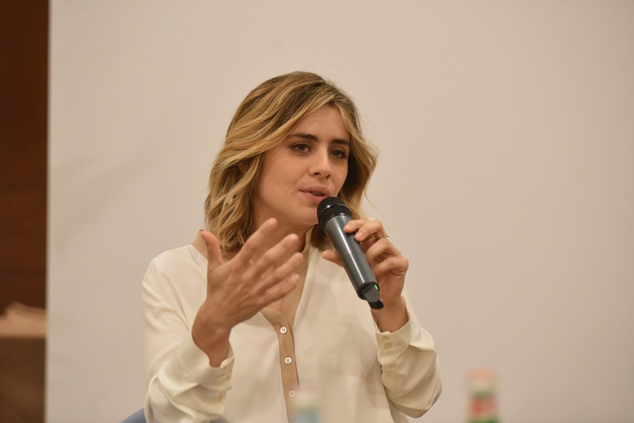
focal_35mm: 125
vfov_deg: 11.0
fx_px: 2201
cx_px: 317
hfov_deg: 16.4
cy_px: 212
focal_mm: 125
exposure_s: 1/250
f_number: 2.8
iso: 3200
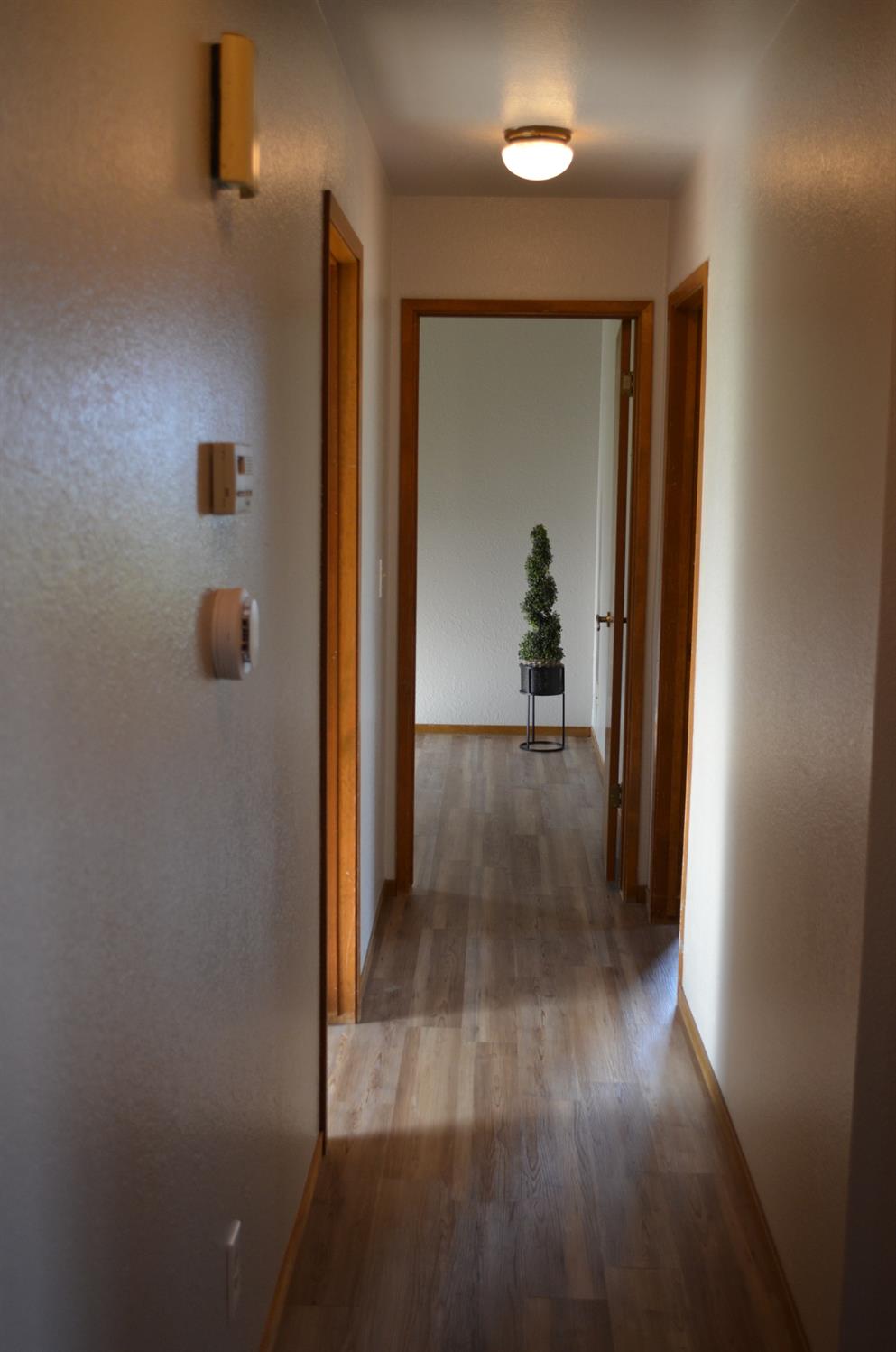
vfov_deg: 49.6
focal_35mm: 39
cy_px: 676
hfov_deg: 34.1
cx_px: 448
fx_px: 1462
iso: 640
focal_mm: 26
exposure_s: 1/60
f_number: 4.2
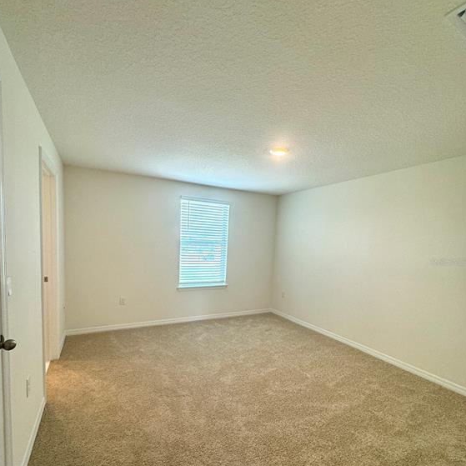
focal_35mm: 17
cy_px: 262
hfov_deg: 84.0
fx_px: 259
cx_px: 228
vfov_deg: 83.6
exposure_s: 1/120
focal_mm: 2.22
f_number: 2.2
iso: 125
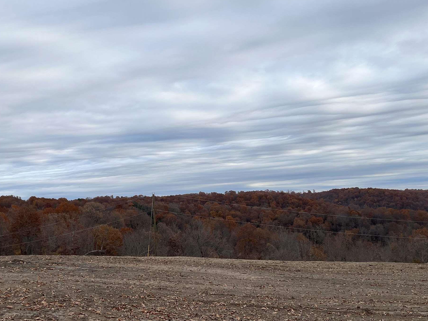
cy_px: 186
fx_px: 544
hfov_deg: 42.9
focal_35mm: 44
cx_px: 193
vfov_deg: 32.8
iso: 50
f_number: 1.5
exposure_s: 1/2632
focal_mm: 5.7
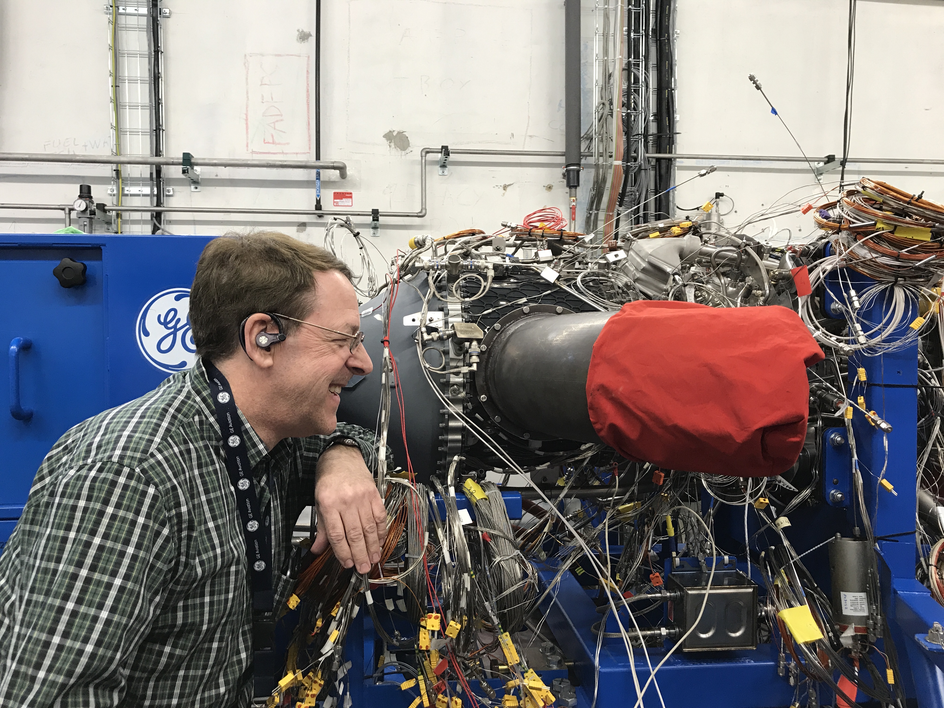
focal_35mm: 28
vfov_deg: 49.7
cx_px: 472
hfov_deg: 63.4
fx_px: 764
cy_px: 354
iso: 25
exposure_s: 1/33
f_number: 1.8
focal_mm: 3.99
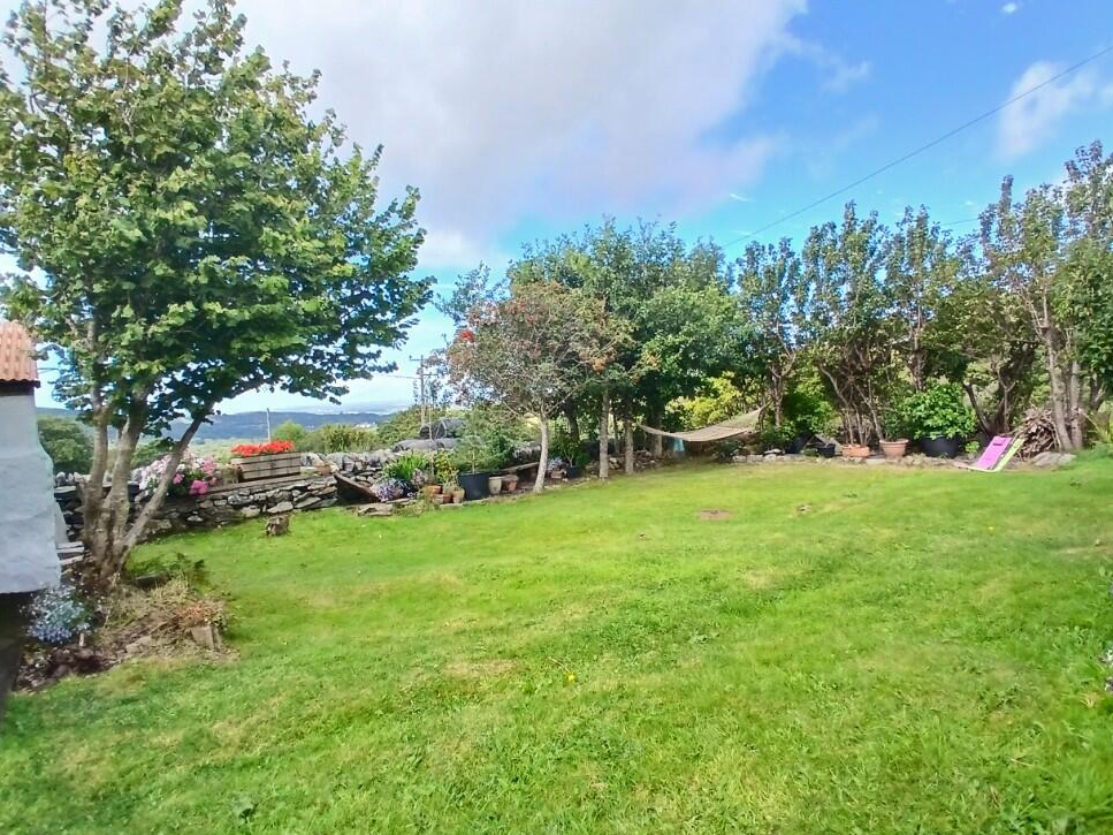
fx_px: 579
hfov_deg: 87.7
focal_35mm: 18
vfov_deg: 71.6
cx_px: 572
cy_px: 415
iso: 50
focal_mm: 1.4
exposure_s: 1/441
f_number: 2.2
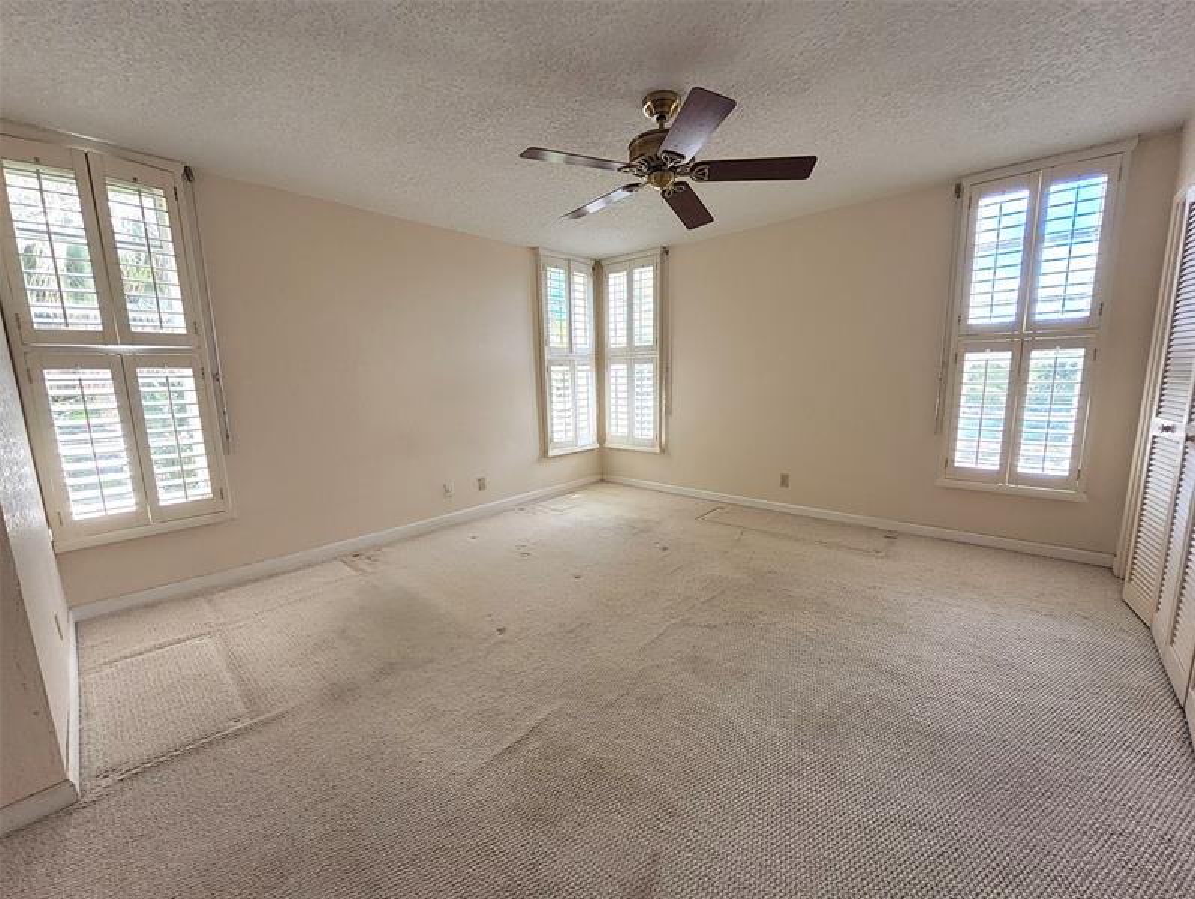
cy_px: 450
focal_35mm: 13
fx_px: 449
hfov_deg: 106.1
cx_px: 598
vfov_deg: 90.0
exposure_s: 1/120
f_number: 2.2
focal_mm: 1.13
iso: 50
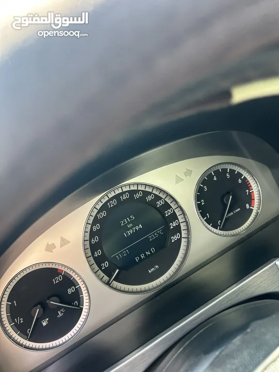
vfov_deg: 67.3
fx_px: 279
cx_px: 140
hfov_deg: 53.1
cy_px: 186
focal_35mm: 26
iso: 50
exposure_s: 1/121
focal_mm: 5.7
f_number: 1.5
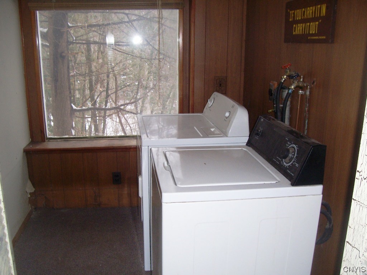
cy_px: 138
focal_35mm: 34
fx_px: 360
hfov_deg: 54.0
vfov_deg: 41.8
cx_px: 184
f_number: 2.7
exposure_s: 1/60
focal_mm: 5.6
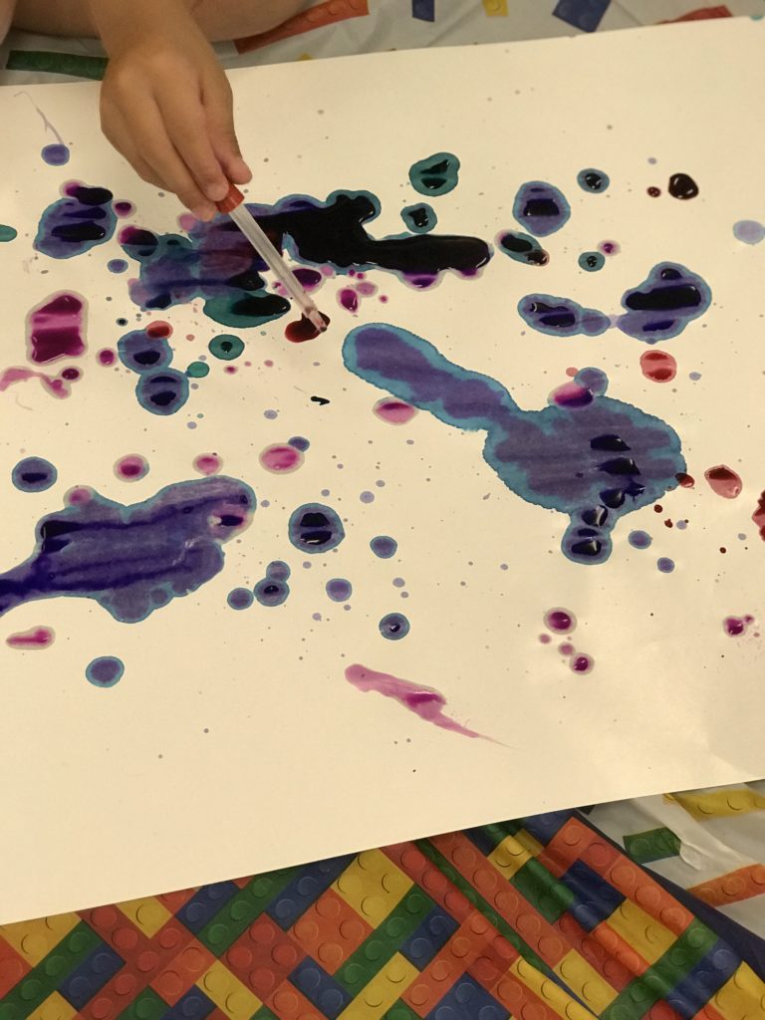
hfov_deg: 25.7
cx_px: 382
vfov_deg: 33.8
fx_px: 1680
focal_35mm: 57
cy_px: 510
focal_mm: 6.6
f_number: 2.8
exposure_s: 1/60
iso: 160
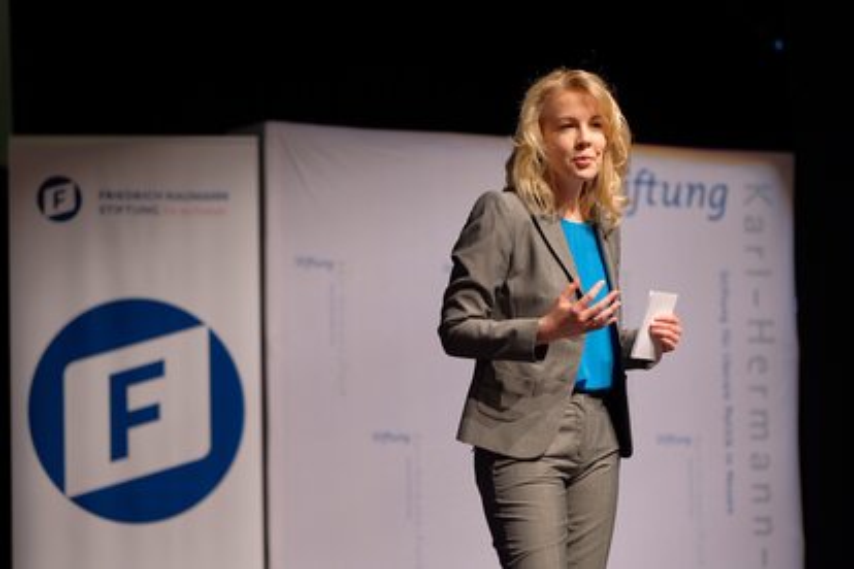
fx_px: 3202
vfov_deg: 10.2
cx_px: 427
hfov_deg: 15.2
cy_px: 284
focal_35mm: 135
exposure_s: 1/250
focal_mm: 90
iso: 800
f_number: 2
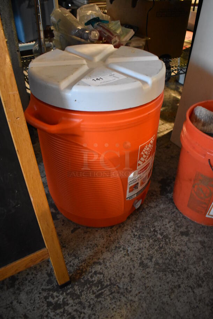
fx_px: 239
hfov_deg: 48.0
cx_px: 106
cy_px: 160
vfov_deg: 67.3
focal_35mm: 27
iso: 4000
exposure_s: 1/125
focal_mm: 18
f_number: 3.5
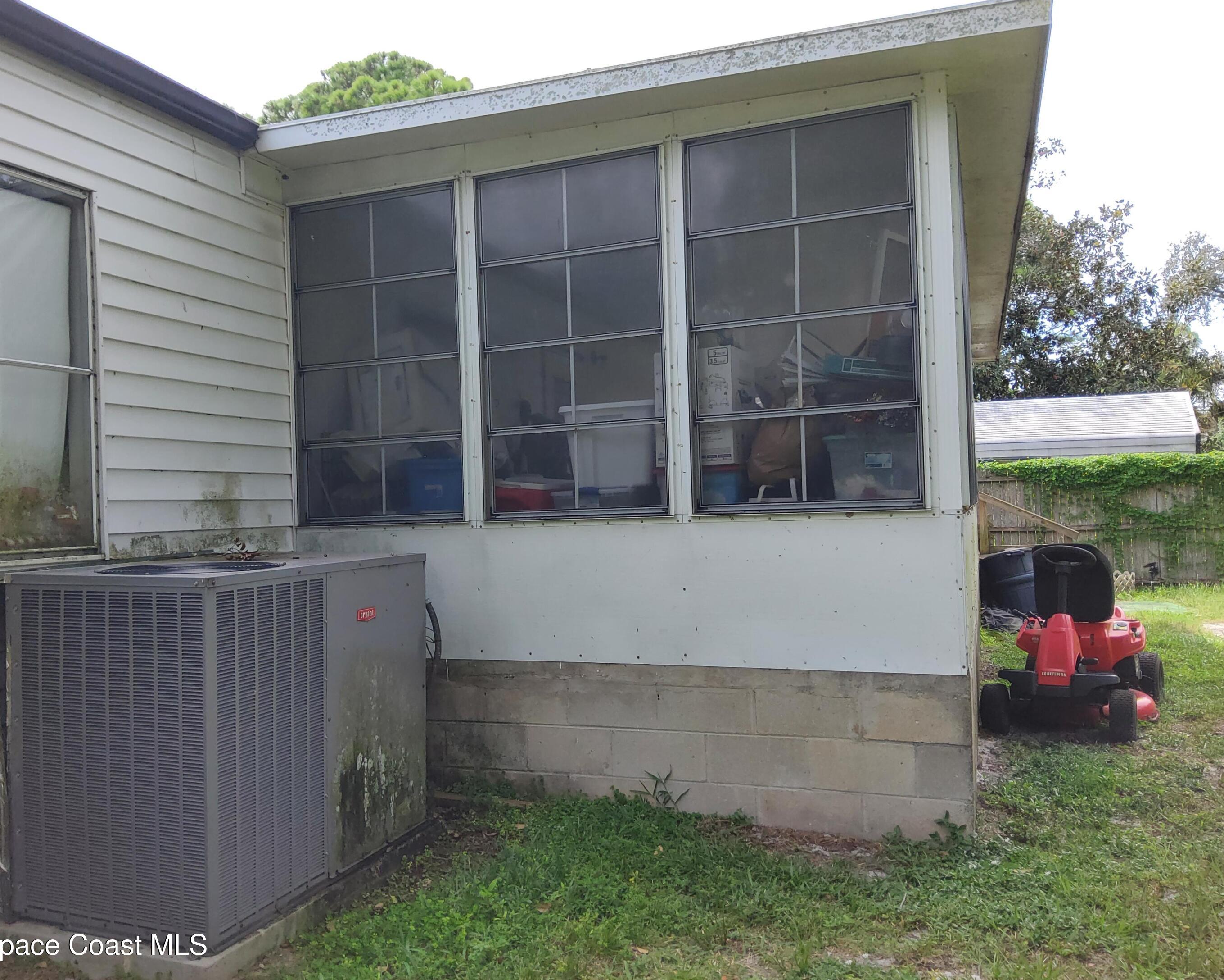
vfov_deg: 51.5
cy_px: 484
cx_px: 560
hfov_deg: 62.1
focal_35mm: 28
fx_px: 1014
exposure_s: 1/364
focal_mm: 3.08
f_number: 2
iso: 50
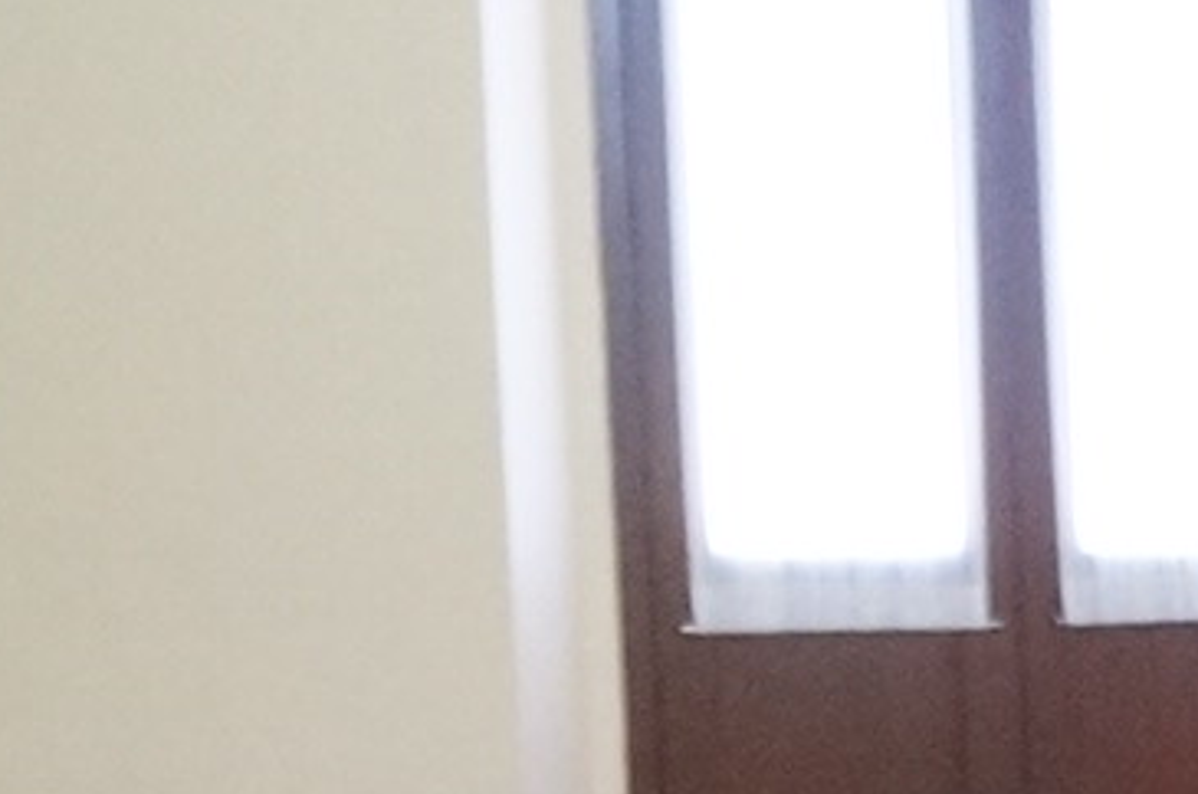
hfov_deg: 11.0
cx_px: 1766
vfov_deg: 6.9
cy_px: 2310
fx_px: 6013
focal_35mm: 181
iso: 3200
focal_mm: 18
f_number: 3.5
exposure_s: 1/125
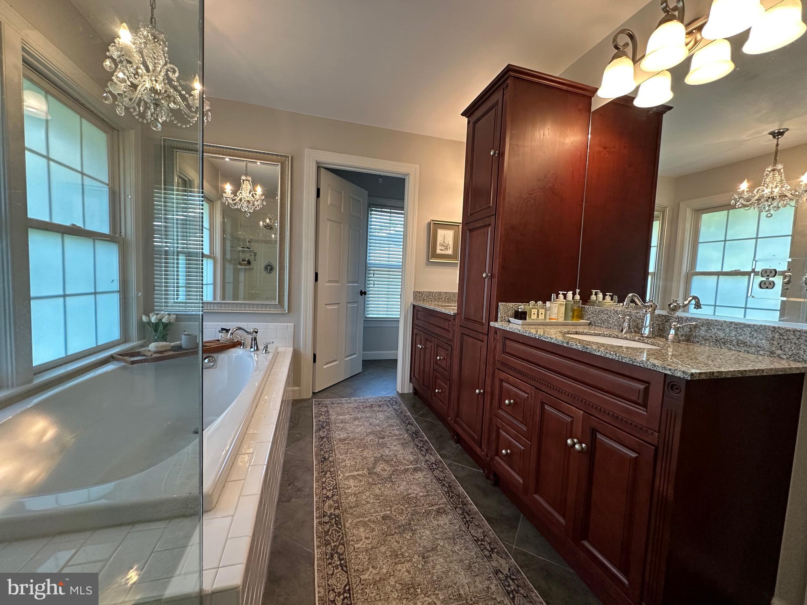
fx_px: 326
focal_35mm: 14
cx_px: 404
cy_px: 302
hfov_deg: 102.1
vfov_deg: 85.7
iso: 250
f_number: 2.2
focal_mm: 2.22
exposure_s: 1/120
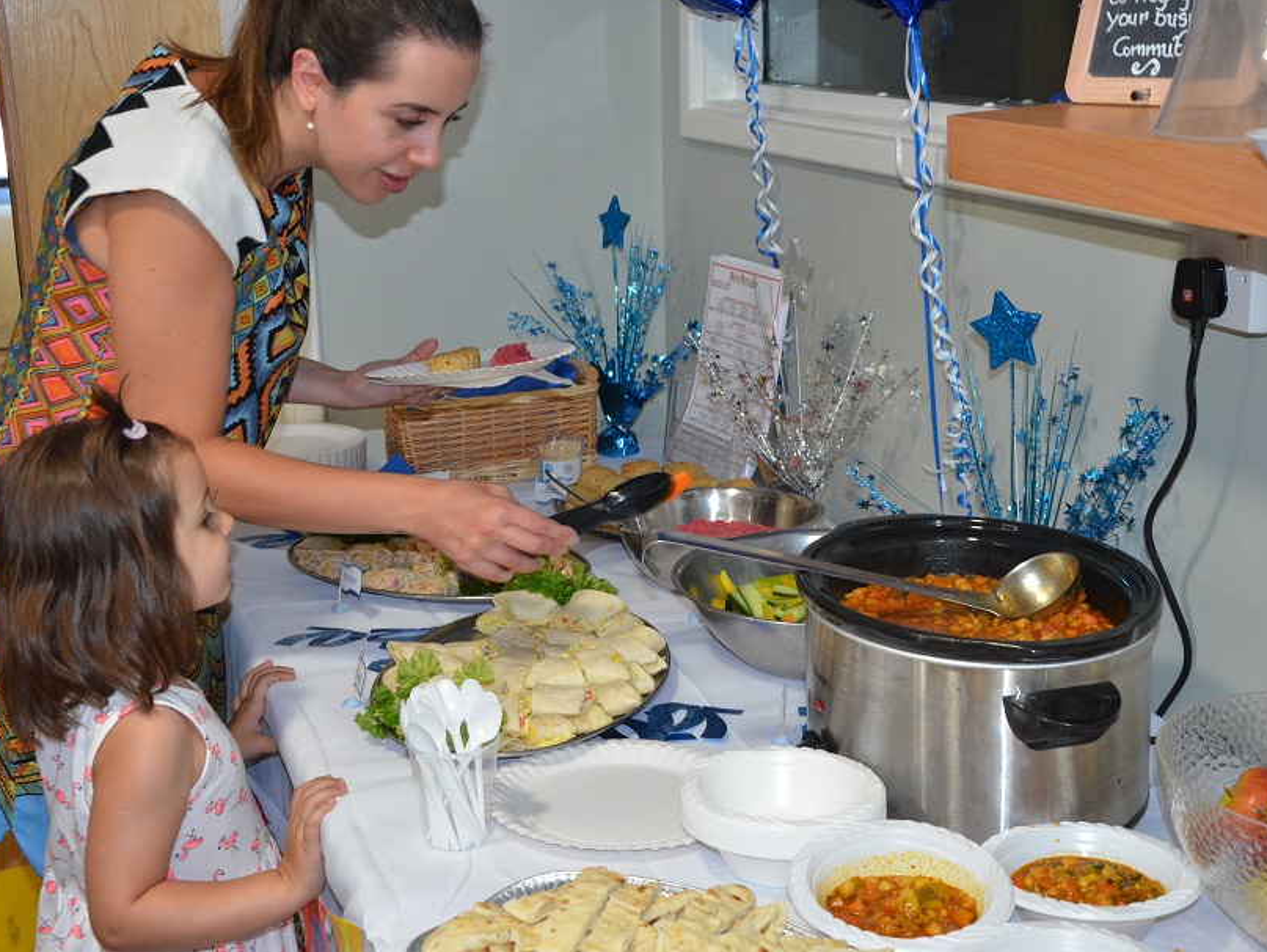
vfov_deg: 26.1
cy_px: 478
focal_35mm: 56
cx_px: 604
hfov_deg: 34.3
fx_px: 2051
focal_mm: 34
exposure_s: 1/100
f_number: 5.6
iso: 1600
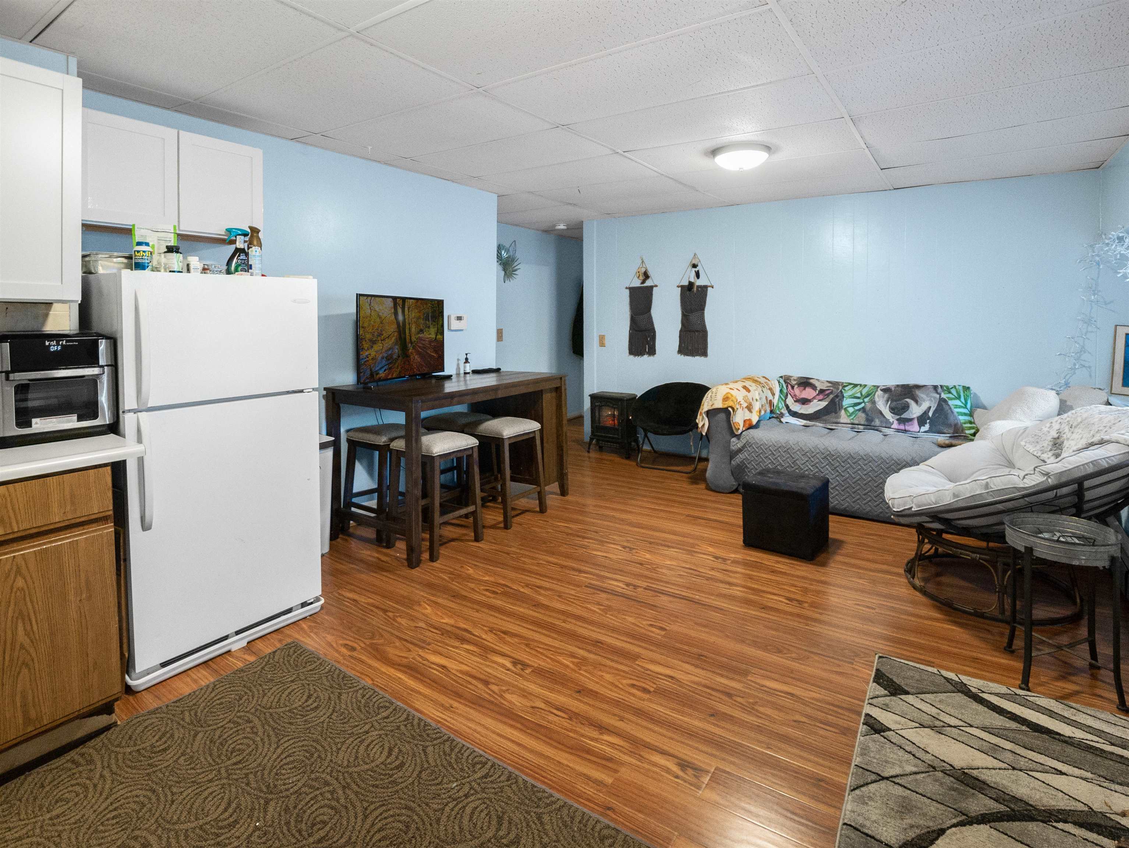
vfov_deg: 78.2
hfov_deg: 94.5
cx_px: 564
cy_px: 424
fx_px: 522
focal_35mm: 16
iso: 1600
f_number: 2.8
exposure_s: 1/60
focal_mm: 8
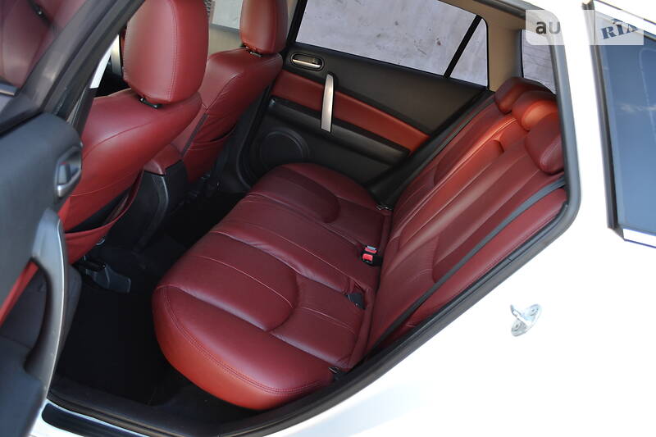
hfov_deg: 61.9
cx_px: 328
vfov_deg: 43.6
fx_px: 547
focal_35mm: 30
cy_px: 218
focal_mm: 20
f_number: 4.5
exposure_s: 1/80
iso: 400
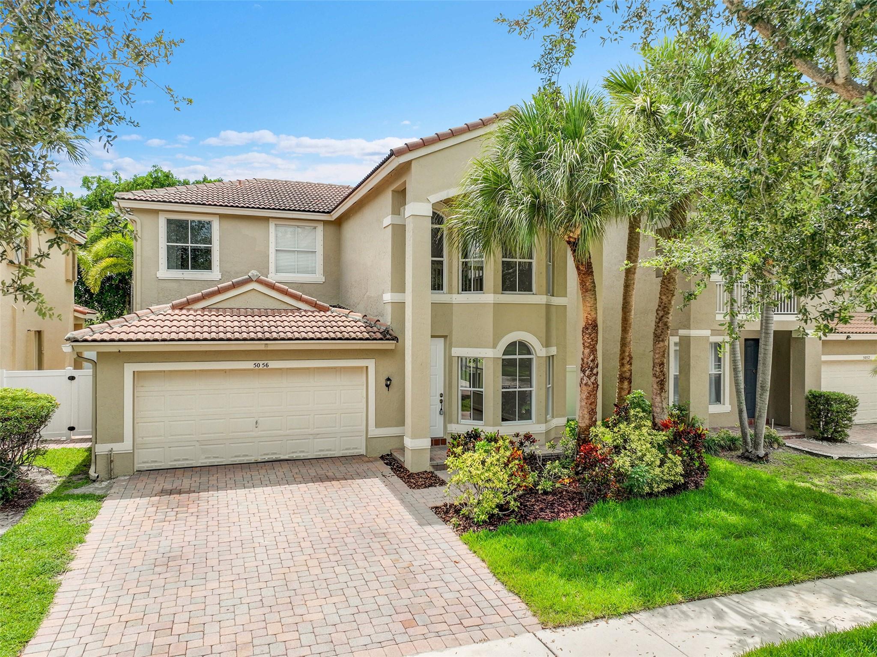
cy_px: 328
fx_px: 608
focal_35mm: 24
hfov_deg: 71.6
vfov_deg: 56.8
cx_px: 438
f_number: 2.8
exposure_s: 1/2500
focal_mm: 12.3
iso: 270
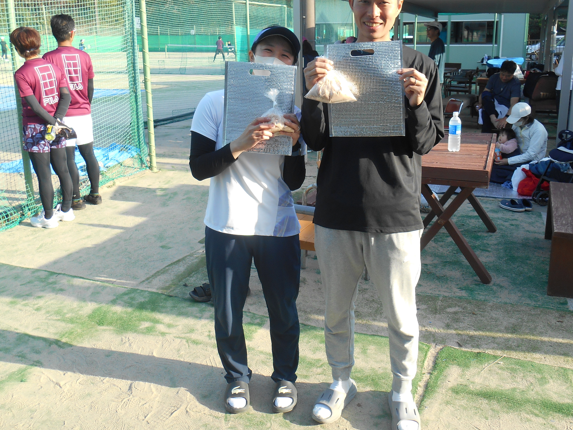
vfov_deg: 42.8
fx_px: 546
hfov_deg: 55.3
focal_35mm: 33
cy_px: 177
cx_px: 307
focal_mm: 4.7
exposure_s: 1/160
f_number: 3.4
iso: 80
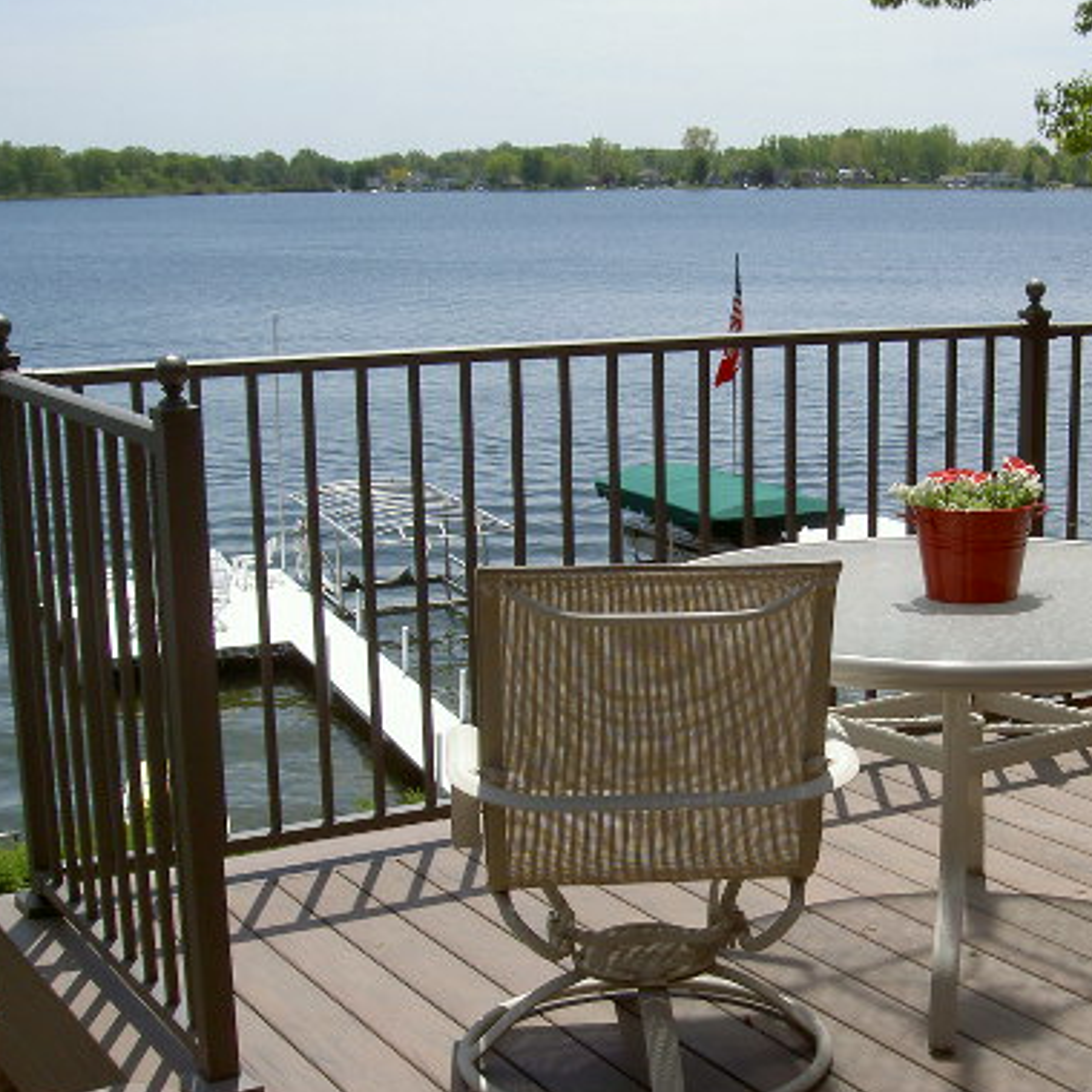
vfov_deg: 29.5
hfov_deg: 29.2
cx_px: 790
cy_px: 667
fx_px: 2070
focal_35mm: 58
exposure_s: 1/500
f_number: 4.7
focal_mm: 8
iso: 50
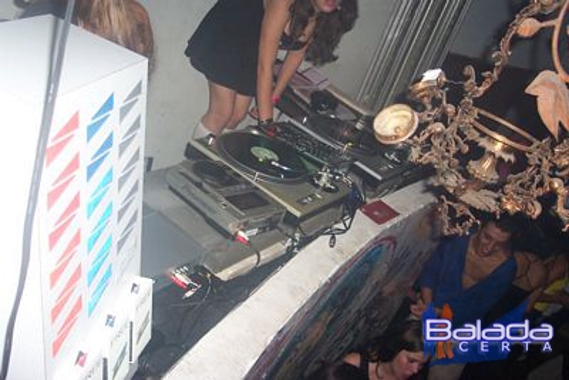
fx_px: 601
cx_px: 284
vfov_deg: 35.1
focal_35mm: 38
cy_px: 190
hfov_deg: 50.7
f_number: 2.8
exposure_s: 1/30
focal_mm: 8
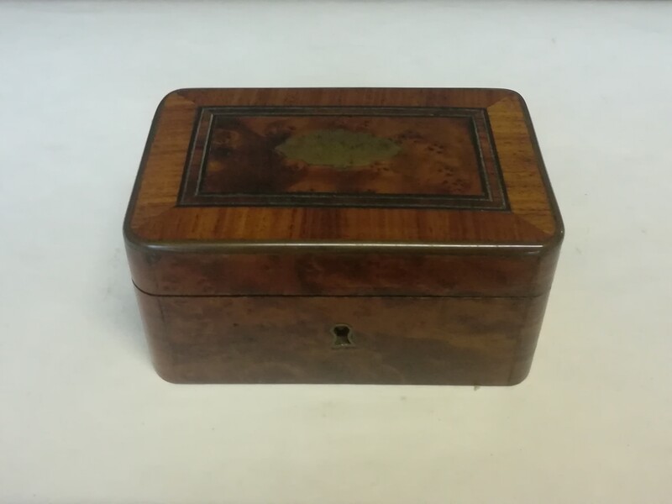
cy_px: 252
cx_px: 336
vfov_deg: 36.8
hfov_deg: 47.9
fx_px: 757
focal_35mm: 39
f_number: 2.2
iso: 640
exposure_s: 1/20
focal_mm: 3.83
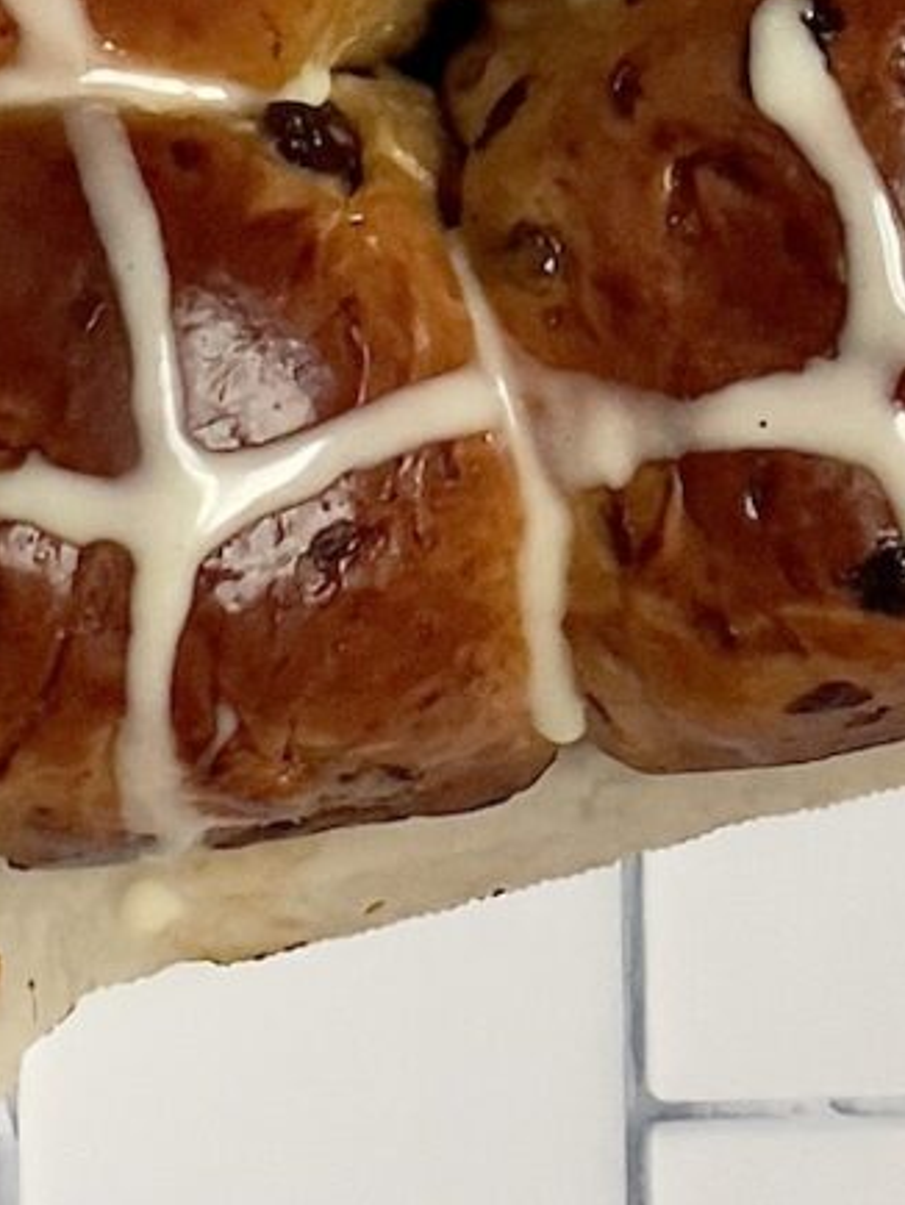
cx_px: 286
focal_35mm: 184
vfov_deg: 10.5
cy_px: -436
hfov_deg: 8.1
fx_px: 6408
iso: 800
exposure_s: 1/60
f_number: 2
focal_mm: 6
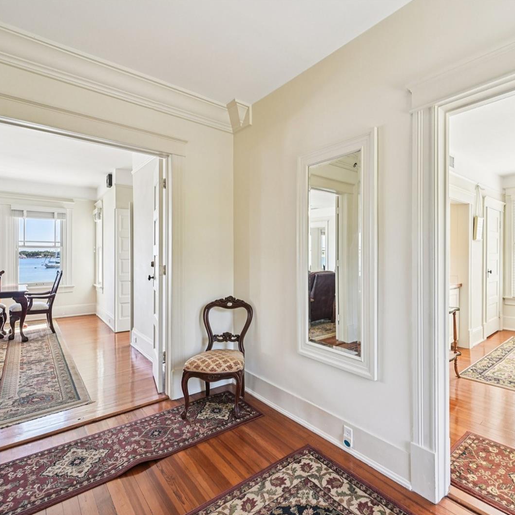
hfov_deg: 79.5
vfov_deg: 80.7
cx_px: 315
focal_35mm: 18
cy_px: 258
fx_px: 303
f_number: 8
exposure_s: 1/15
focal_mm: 14
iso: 100
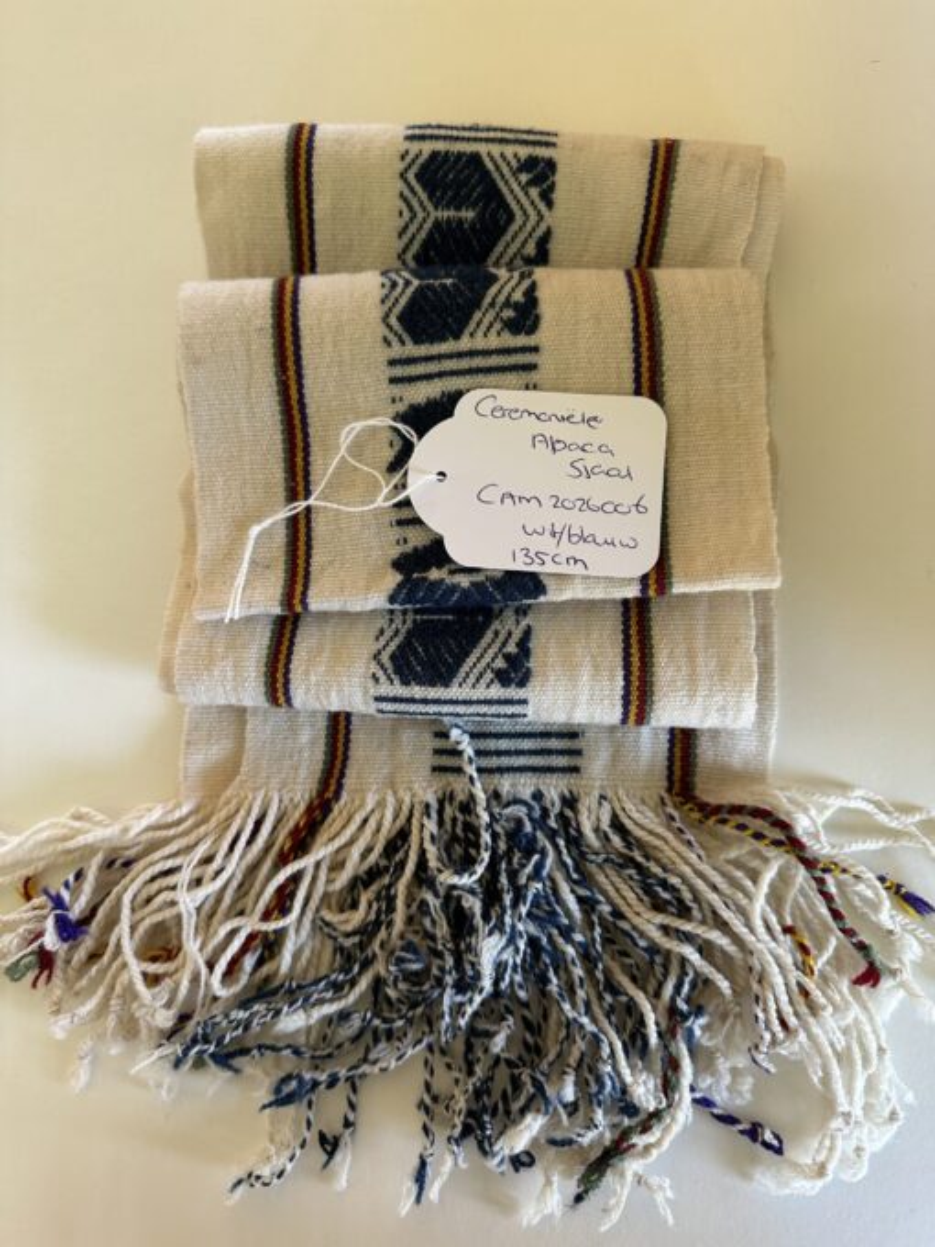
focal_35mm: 24
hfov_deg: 56.8
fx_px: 864
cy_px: 624
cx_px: 468
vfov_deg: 71.6
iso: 200
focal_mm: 6.86
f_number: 1.78
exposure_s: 1/121
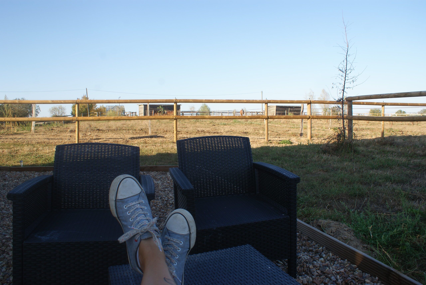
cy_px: 142
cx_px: 213
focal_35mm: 27
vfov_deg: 48.1
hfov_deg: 67.3
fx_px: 320
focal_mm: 18
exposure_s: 1/80
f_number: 9
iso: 100
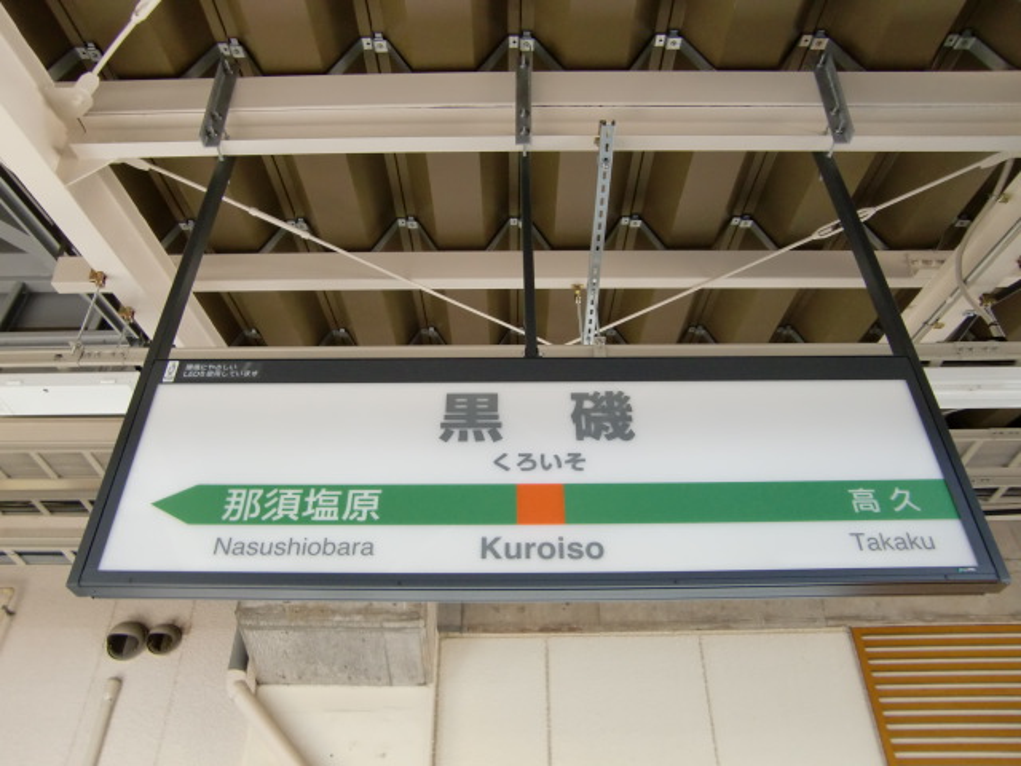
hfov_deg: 63.4
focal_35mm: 28
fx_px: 826
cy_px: 383
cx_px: 510
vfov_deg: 49.7
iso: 250
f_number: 2.6
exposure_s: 1/60
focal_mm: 4.9
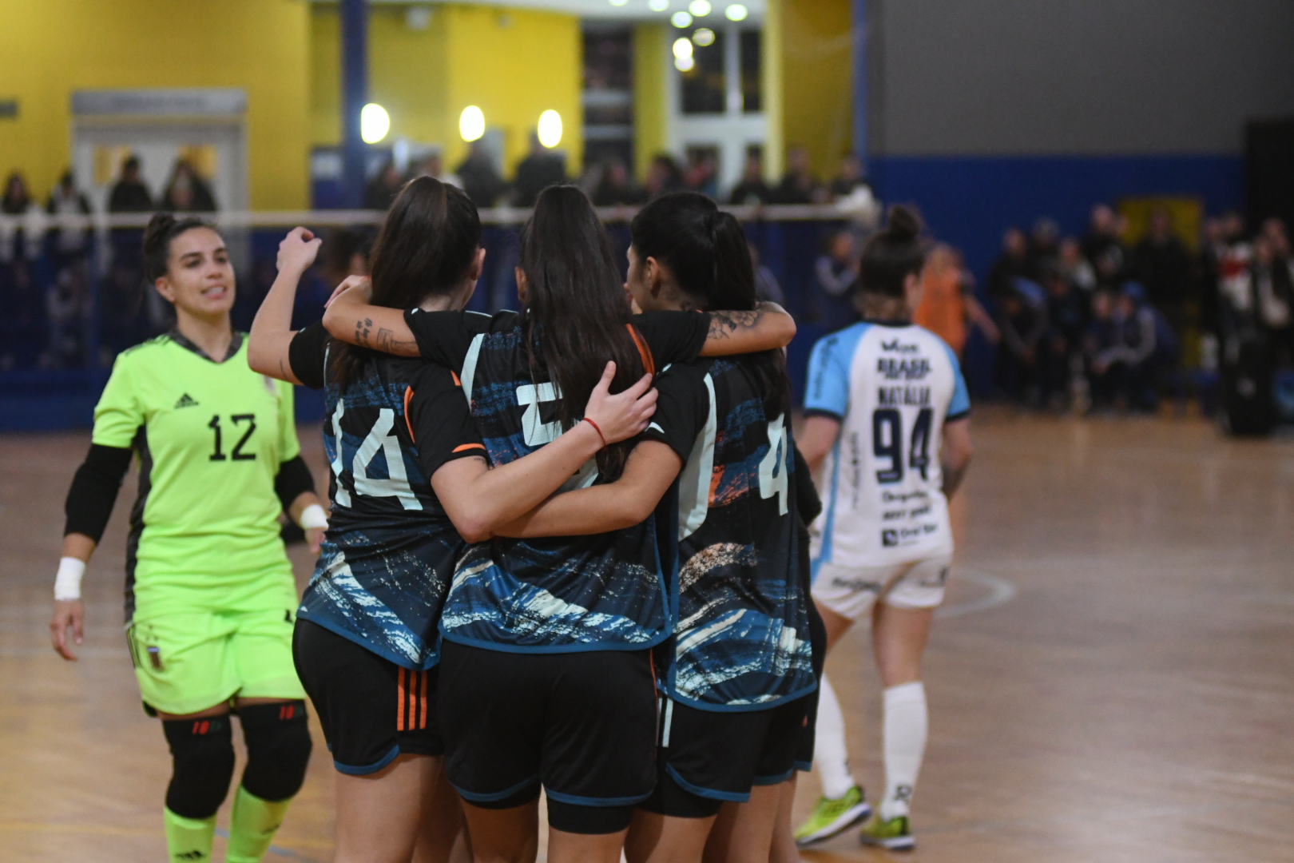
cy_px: 432
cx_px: 647
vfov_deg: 10.6
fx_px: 4636
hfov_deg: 15.9
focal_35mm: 129
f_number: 2.8
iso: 4000
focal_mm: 86
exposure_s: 1/500
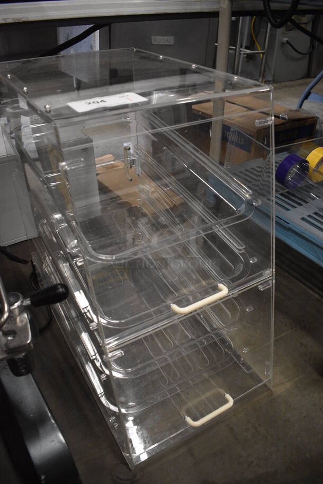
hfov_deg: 48.0
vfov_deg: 67.3
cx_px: 162
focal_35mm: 27
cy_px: 242
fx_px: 363
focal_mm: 18
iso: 2200
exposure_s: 1/125
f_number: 3.5
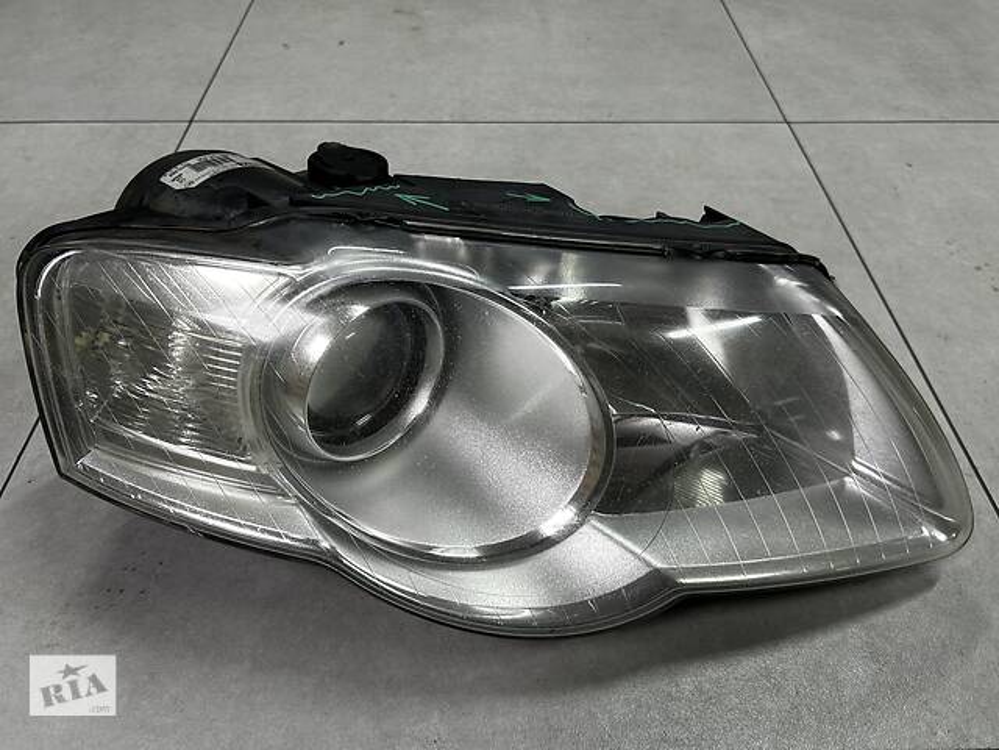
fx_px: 750
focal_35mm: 26
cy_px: 375
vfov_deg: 53.1
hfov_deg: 67.3
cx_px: 500
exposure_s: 1/100
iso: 64
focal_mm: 5.7
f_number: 1.5
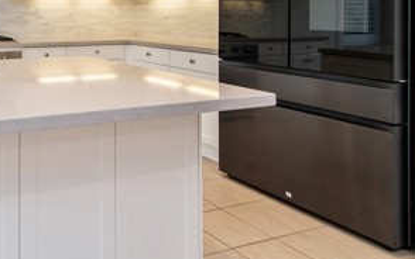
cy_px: 17
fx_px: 351
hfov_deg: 46.6
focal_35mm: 31
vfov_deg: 37.5
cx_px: -32
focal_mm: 14
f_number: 4
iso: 360
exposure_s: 1/60
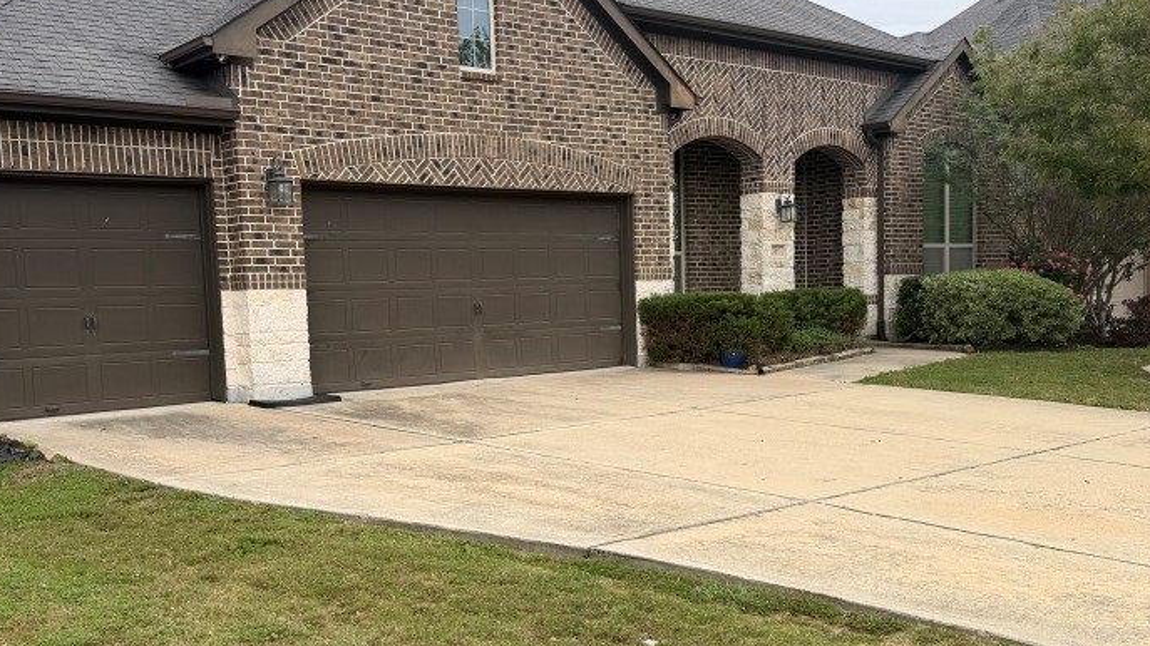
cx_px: 485
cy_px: 418
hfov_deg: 51.4
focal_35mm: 39
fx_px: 1189
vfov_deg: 30.2
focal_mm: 6.76
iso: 80
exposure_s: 1/3425
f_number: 1.78
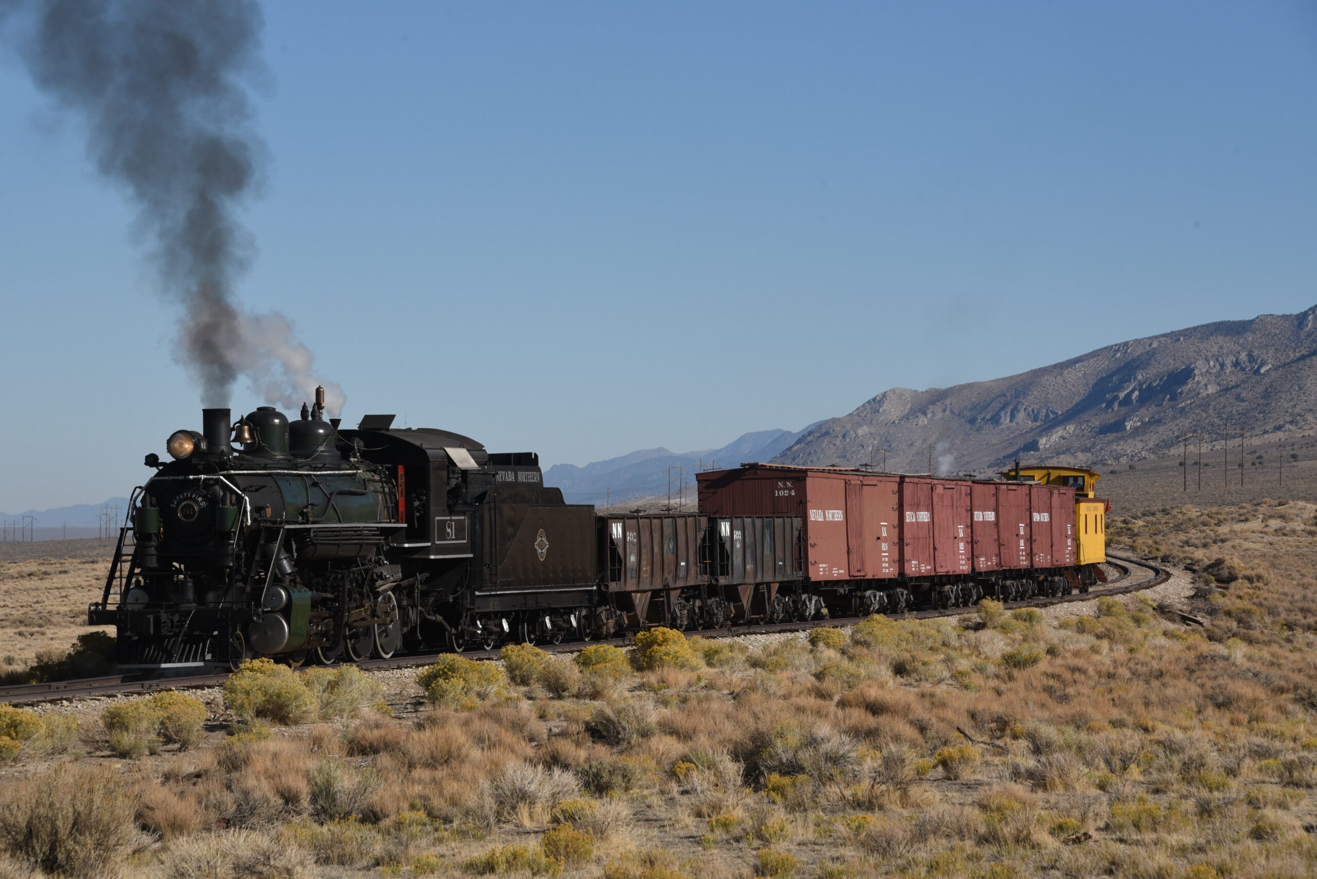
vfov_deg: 11.0
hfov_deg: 16.4
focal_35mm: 125
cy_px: 440
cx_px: 658
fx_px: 4574
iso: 500
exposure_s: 1/800
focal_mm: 125
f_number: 13
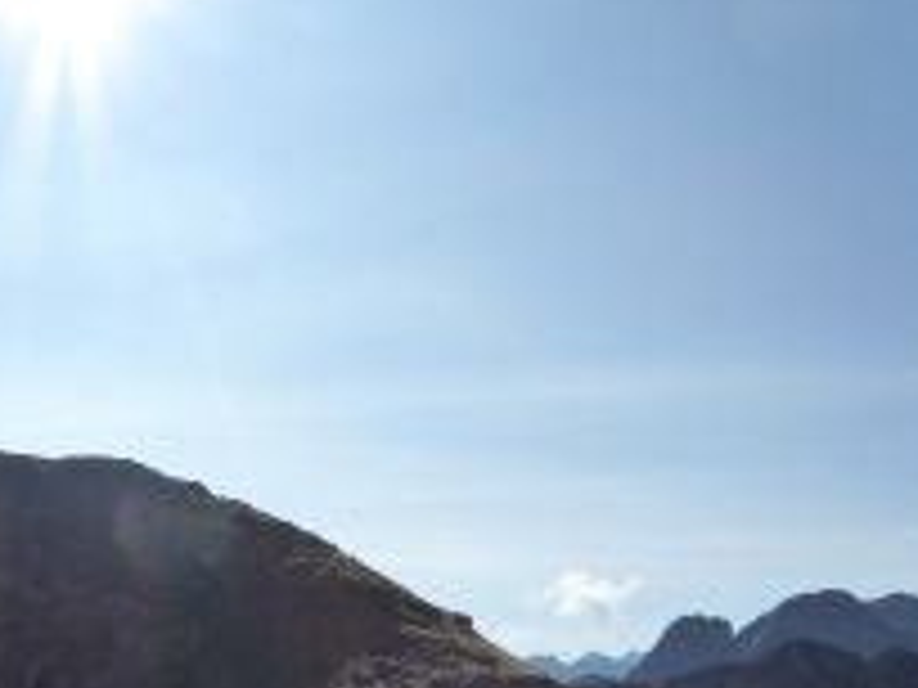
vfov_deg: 28.9
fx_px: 1299
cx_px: 148
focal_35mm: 49
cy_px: 571
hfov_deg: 37.2
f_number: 3.3
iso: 125
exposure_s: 1/1600
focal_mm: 4.3
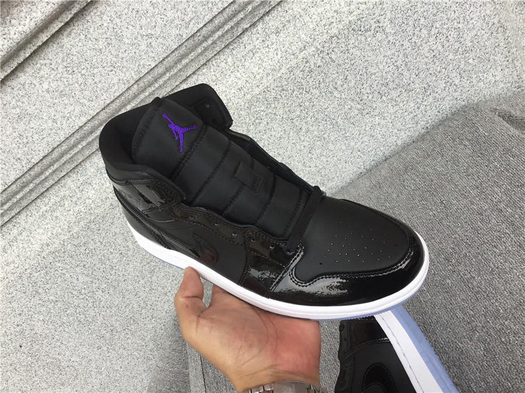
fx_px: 470
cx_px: 262
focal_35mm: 31
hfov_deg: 58.4
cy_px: 196
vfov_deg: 45.4
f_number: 2.4
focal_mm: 3.3
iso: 32
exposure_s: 1/100
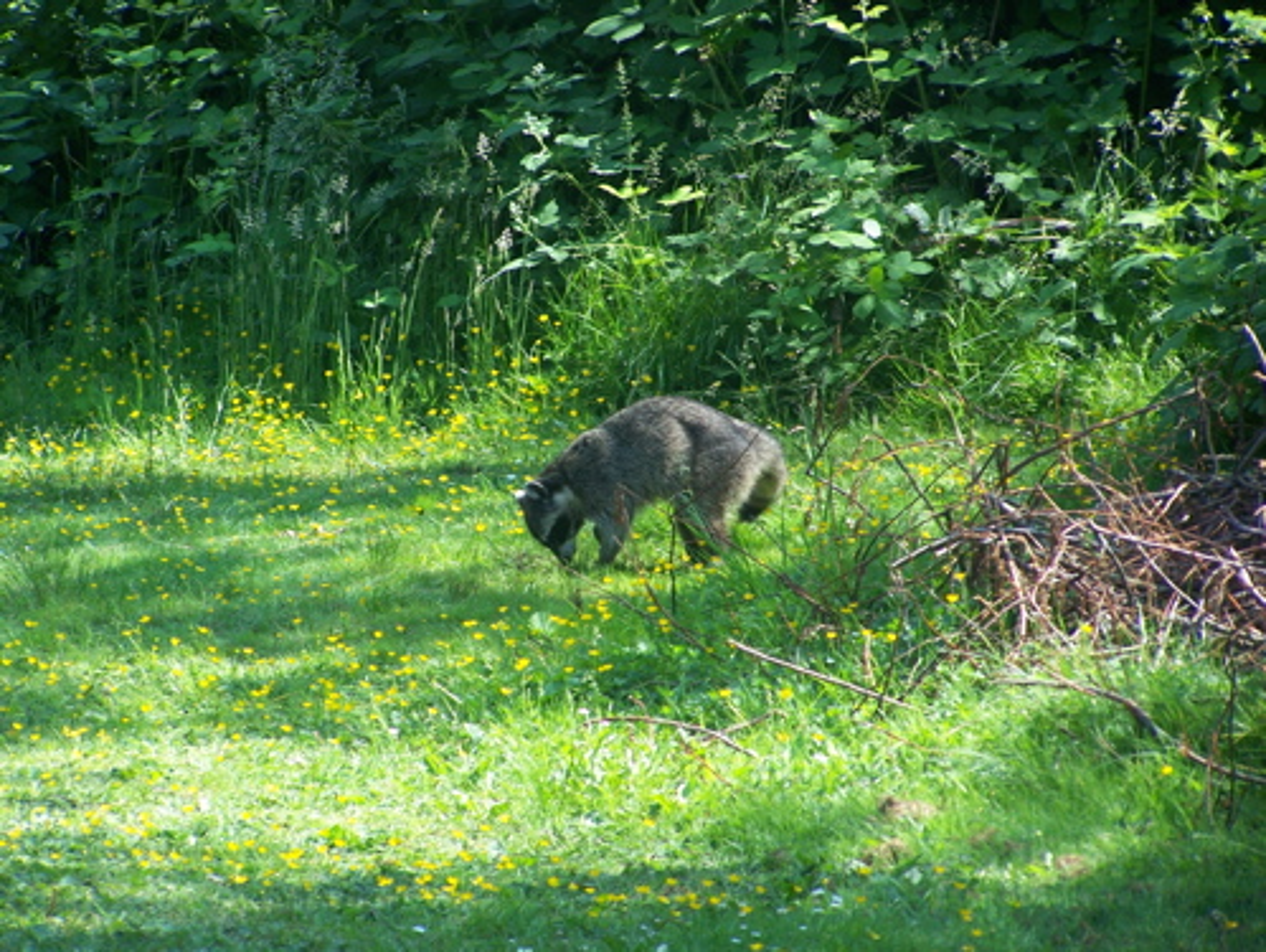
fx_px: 9809
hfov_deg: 7.4
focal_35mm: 268
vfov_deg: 5.6
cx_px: 633
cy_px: 476
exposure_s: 1/200
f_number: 3.3
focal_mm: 44.4
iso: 80
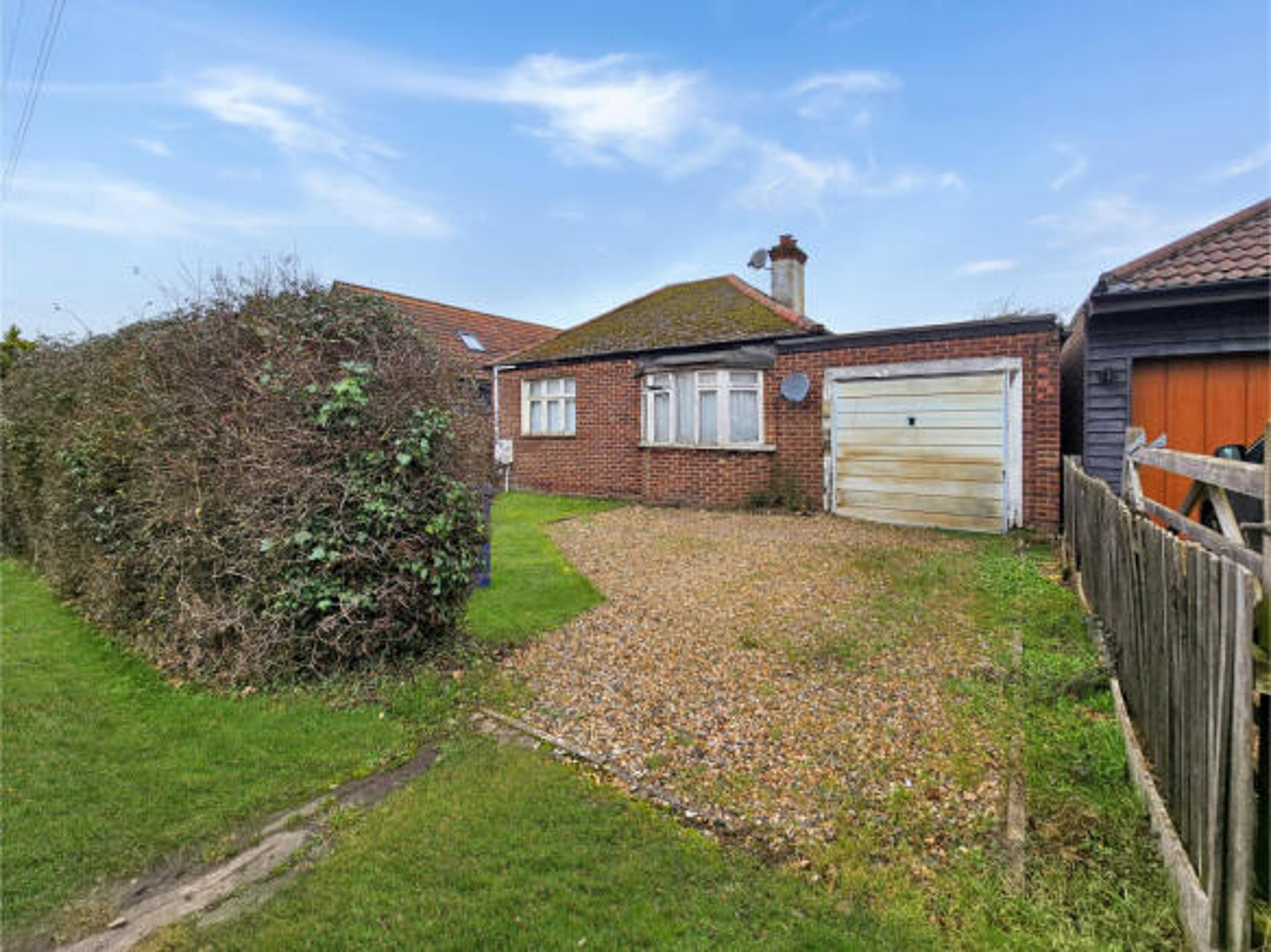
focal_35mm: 13
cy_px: 476
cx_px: 636
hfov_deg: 106.2
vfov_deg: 89.9
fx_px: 477
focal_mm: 2.2
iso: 50
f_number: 2.2
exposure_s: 1/410
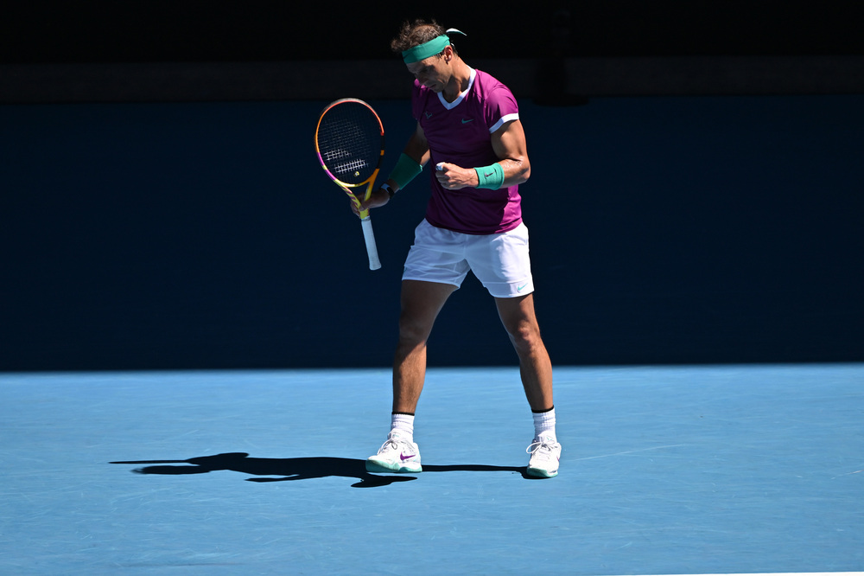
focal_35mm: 600
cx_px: 432
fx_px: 14394
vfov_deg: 2.3
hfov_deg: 3.4
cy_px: 288
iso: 250
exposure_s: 1/3200
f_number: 4
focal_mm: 400
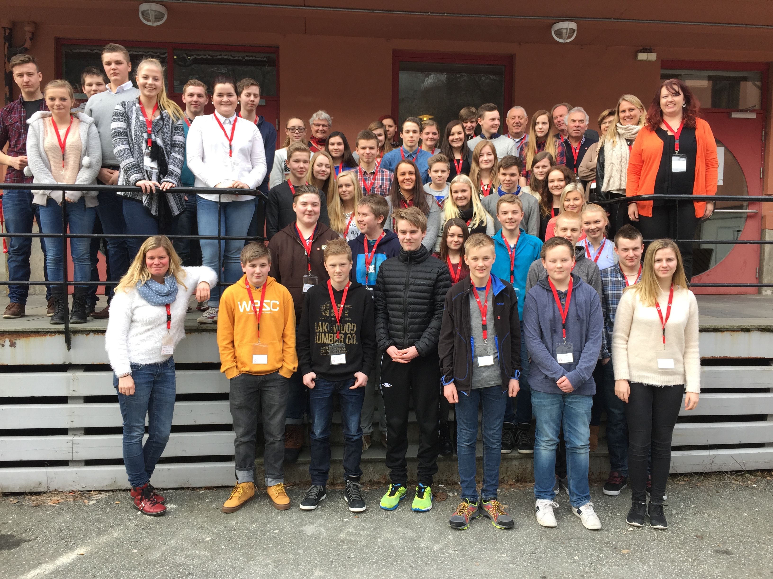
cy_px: 290
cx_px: 386
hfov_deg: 61.7
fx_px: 648
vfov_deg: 48.2
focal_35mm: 29
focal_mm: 4.15
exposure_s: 1/123
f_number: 2.2
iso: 32
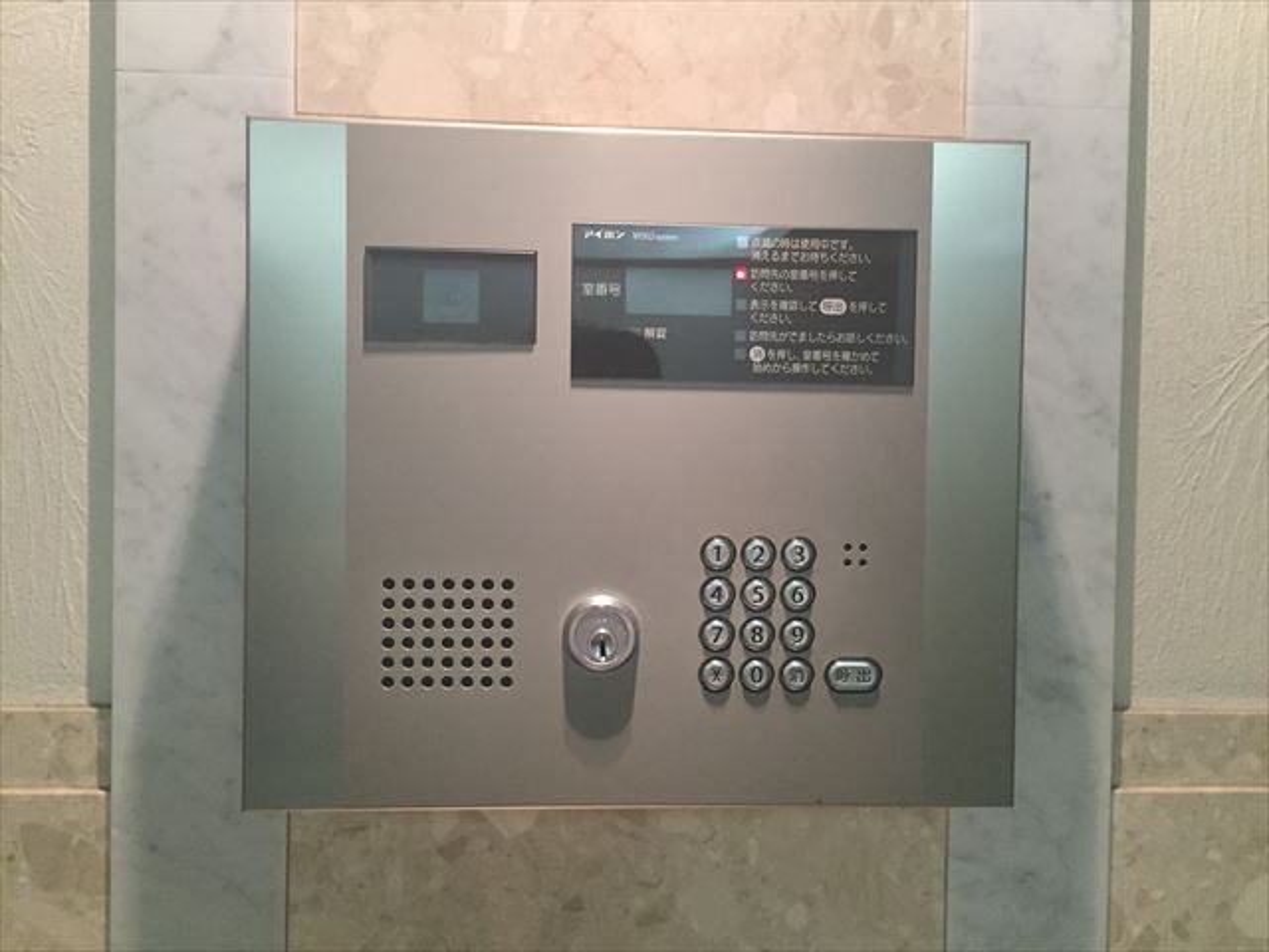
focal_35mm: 29
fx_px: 1063
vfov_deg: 48.2
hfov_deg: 61.7
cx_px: 634
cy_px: 476
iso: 320
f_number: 2.2
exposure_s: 1/33
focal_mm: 4.15
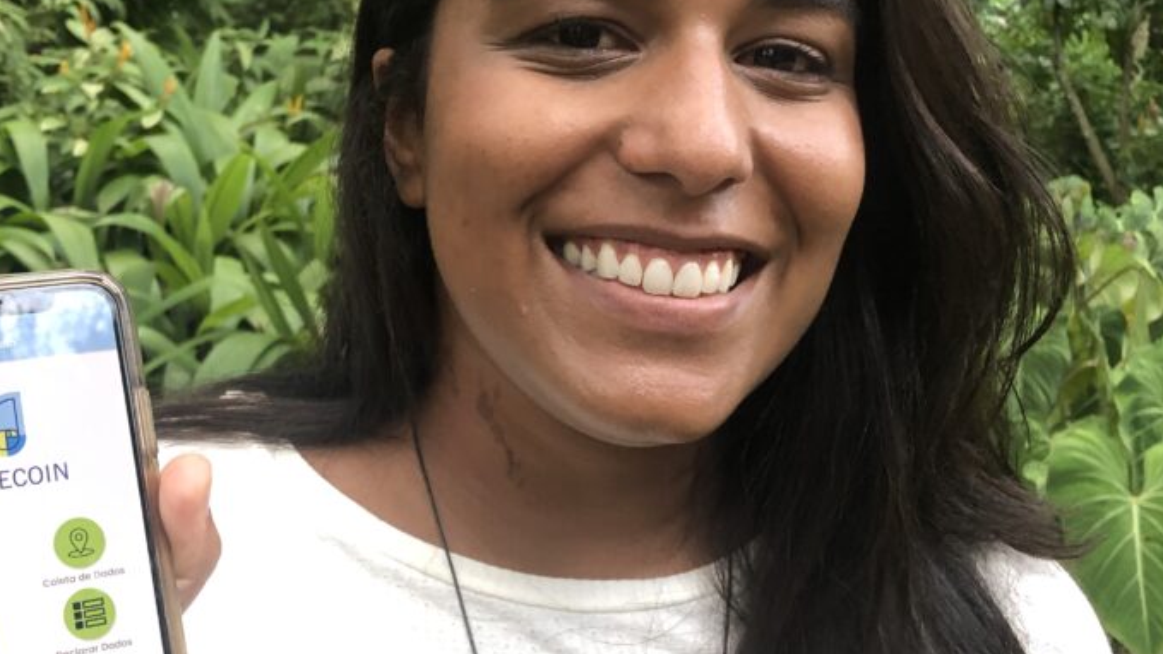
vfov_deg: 26.0
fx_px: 1419
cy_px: 313
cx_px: 452
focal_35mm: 46
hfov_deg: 44.3
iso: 80
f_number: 1.8
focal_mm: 3.99
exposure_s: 1/16
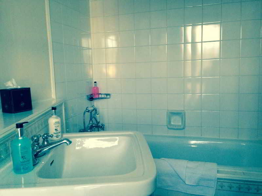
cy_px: 98
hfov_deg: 55.4
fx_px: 250
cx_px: 131
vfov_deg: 42.9
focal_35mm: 33
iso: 125
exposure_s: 1/20
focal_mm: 4.12
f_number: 2.4
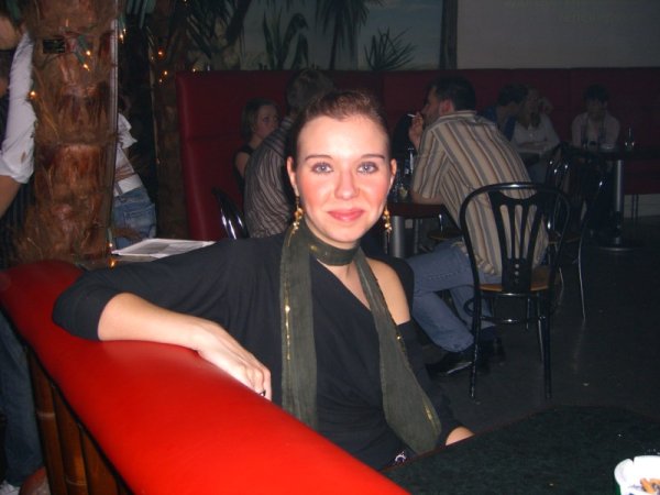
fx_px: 725
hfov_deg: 49.0
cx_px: 330
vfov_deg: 37.7
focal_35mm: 38
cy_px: 248
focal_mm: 7.9
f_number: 2.8
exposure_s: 1/60
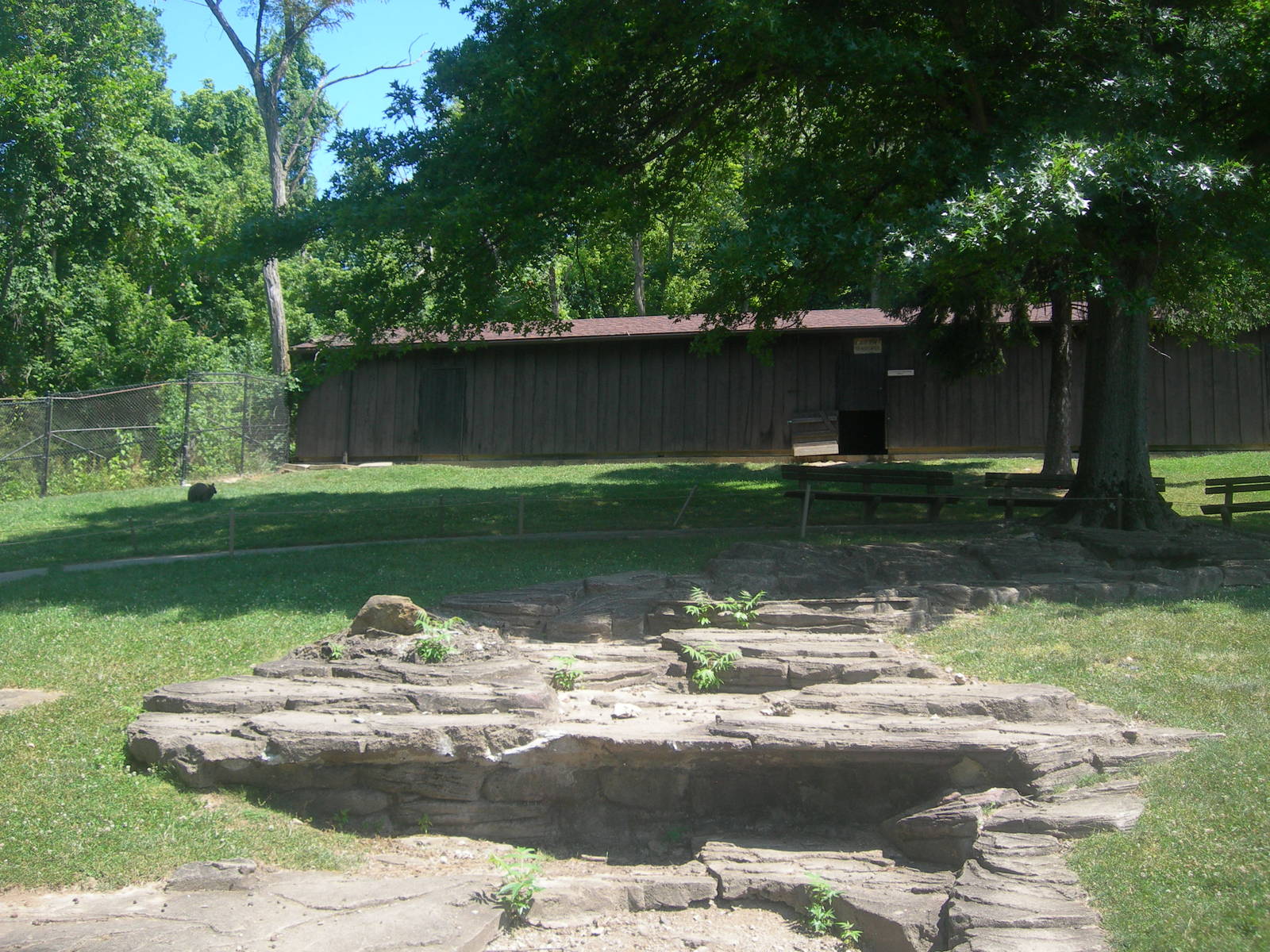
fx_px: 1394
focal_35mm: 38
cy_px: 476
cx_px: 635
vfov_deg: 37.7
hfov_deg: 49.0
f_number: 2.8
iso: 50
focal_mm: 7.8
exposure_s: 1/358
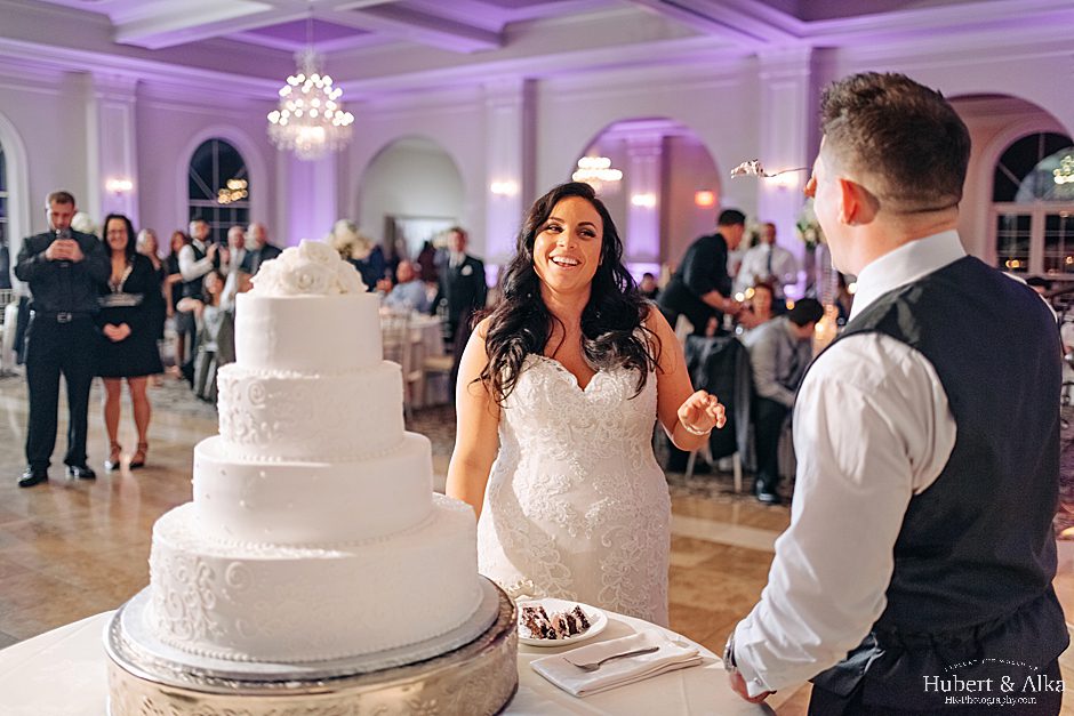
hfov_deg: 54.4
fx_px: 1044
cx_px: 537
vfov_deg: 37.9
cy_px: 358
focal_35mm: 35
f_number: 1.8
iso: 640
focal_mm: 35
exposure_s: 1/80
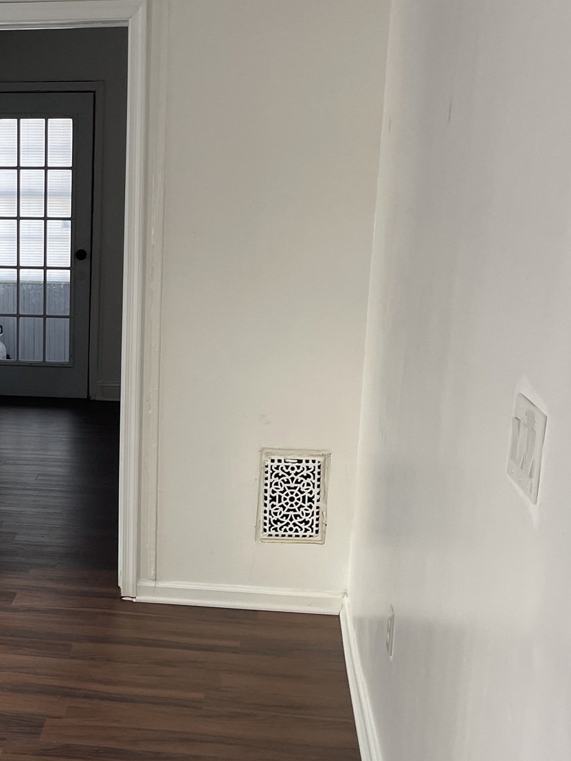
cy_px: 496
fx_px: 1144
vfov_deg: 36.5
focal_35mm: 52
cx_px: 19
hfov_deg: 26.7
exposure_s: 1/121
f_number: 1.6
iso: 125
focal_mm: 5.1
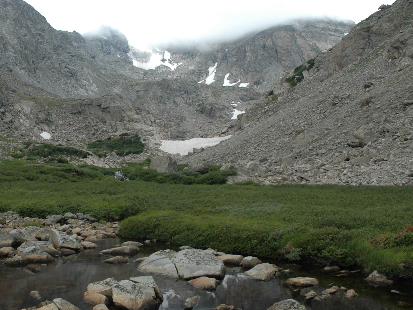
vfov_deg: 38.6
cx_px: 165
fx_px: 441
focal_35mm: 37
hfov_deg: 49.8
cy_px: 180
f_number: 8
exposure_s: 1/100
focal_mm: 18
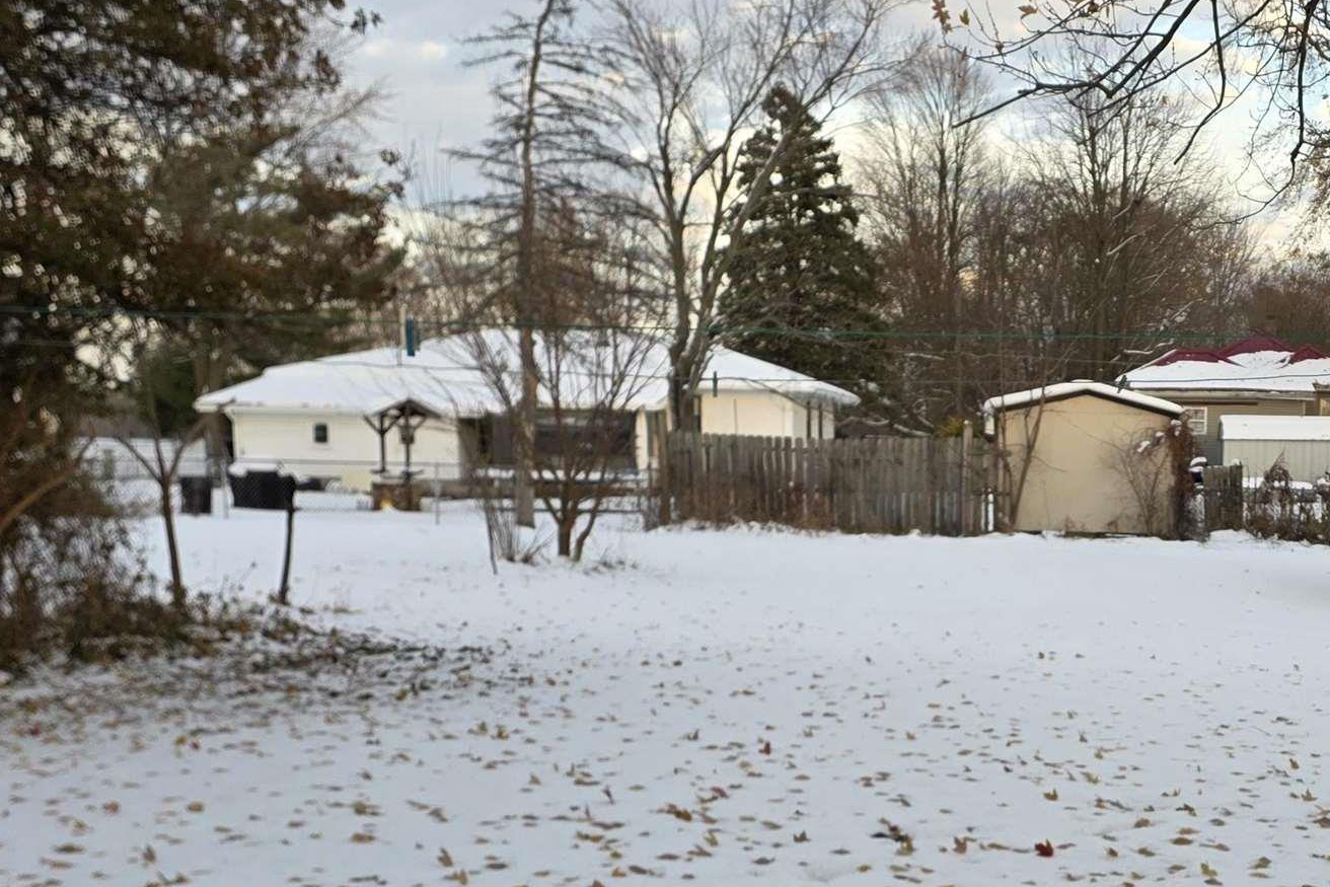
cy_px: 814
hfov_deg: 34.2
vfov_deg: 23.5
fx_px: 2069
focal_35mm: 56
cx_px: 1127
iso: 40
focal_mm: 6.3
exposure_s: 1/359
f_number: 1.7
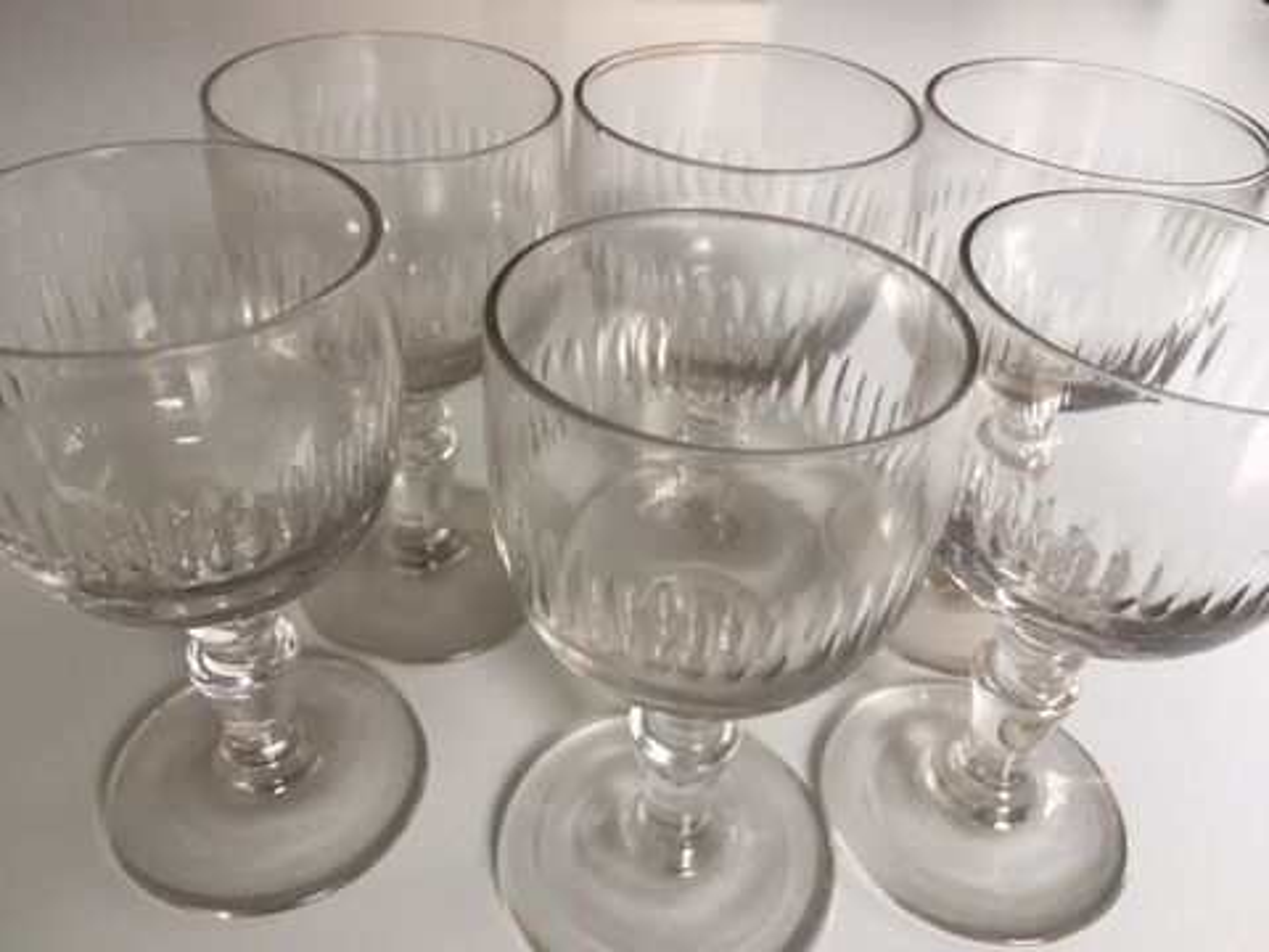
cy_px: 476
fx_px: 1063
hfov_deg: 61.7
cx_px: 634
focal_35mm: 29
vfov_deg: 48.2
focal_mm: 4.15
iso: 40
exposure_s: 1/33
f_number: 2.2
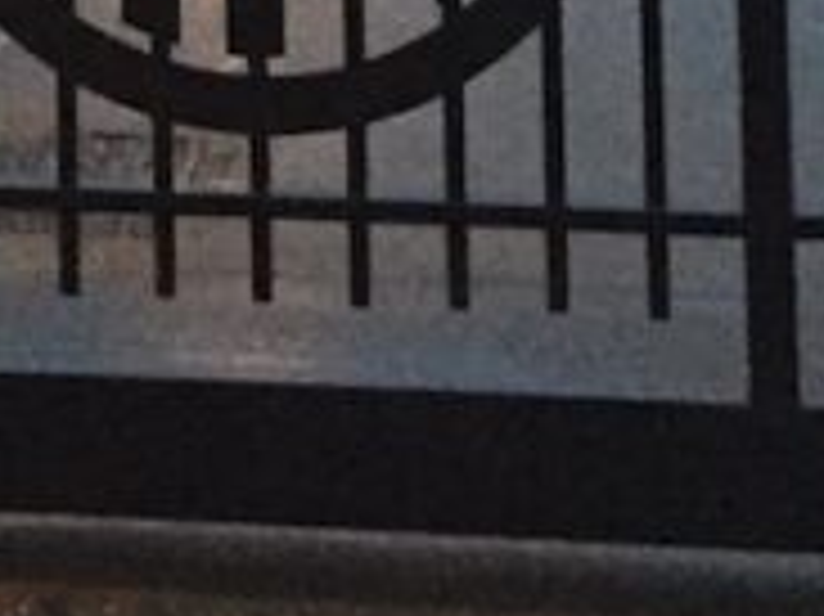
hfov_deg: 11.9
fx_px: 3854
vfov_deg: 8.2
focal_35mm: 162
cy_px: -989
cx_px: -221
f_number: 2.2
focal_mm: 4.15
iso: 250
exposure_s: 1/17
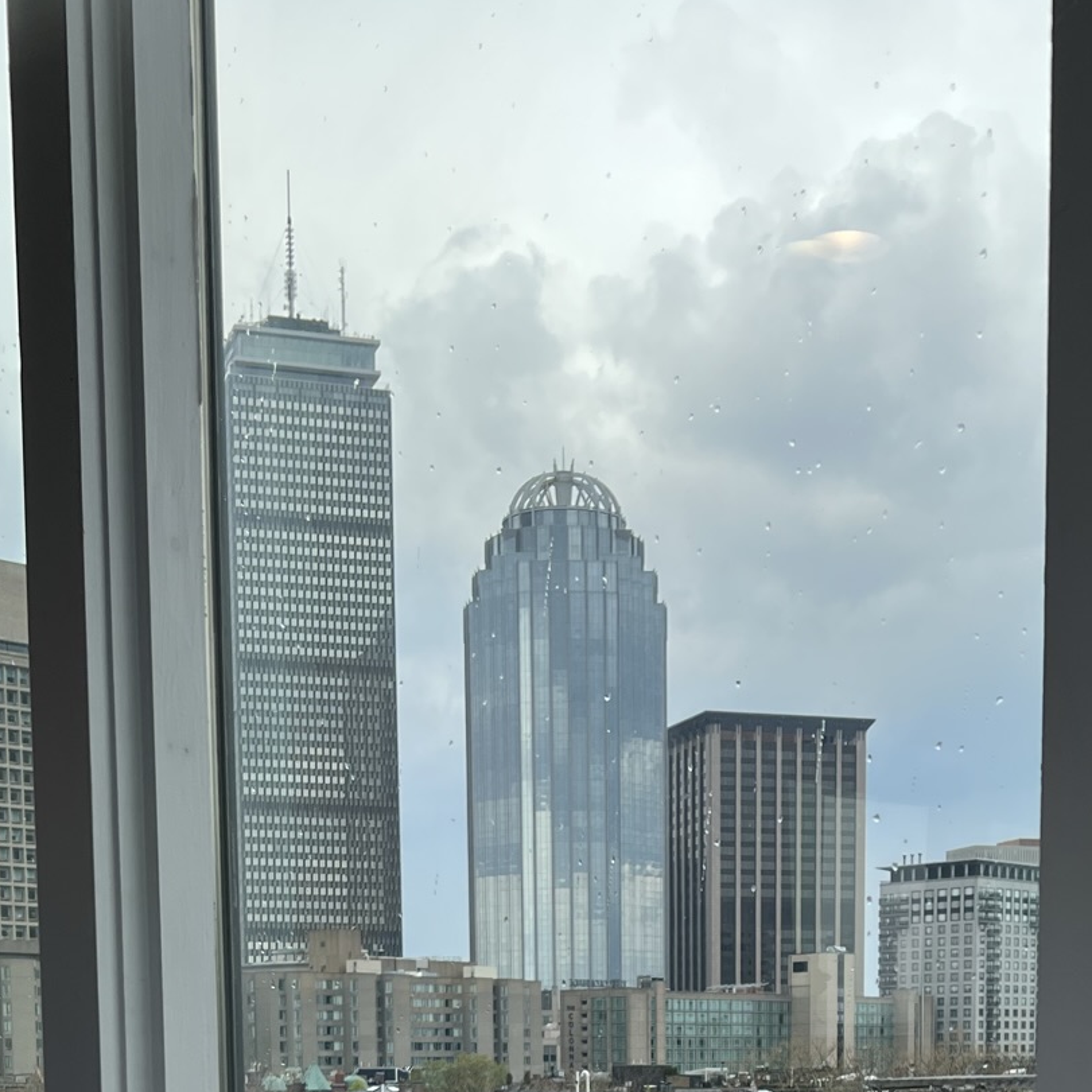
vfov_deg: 26.9
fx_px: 2070
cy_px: 1236
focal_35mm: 58
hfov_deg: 29.5
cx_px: 630
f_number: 1.5
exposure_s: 1/1838
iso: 50
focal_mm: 5.7
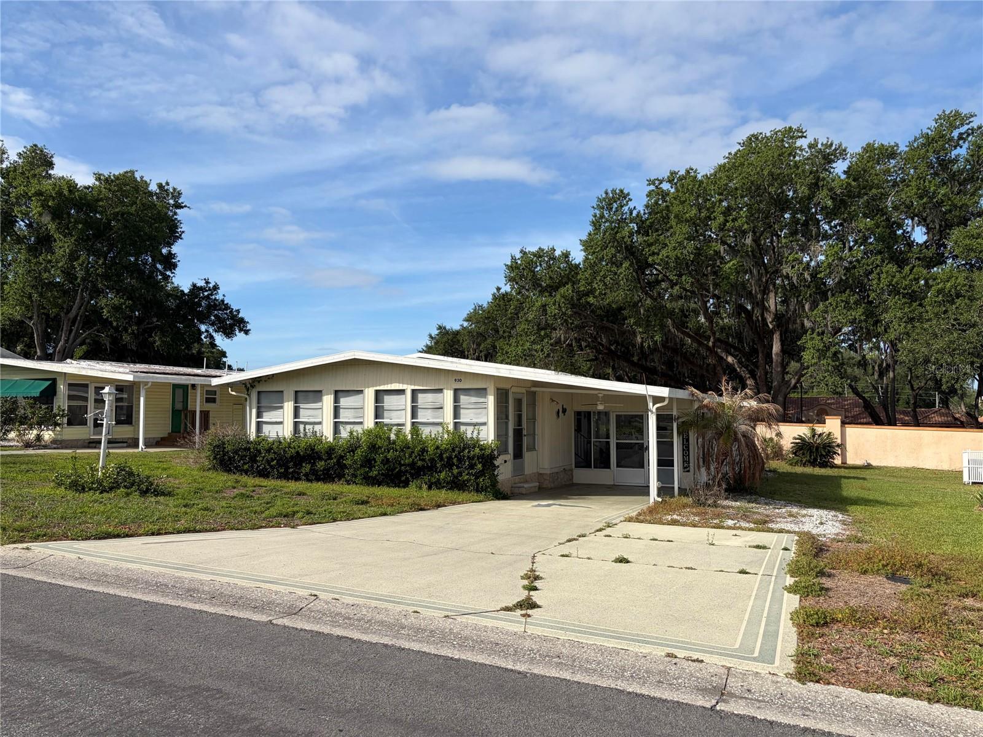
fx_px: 738
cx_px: 492
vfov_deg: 53.1
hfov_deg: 67.3
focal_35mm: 26
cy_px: 368
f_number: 1.6
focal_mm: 5.96
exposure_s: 1/3623
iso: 50
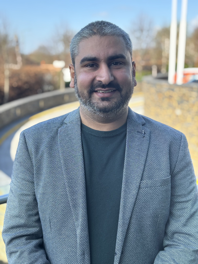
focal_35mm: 52
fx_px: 397
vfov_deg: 36.8
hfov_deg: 28.0
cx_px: 99
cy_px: 132
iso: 32
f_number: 1.6
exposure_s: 1/448
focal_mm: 5.96
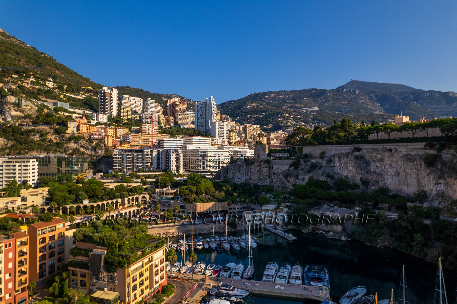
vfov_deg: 57.2
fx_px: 279
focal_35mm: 22
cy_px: 152
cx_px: 228
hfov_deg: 78.6
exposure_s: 1/80
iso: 100
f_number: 2.8
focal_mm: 8.4
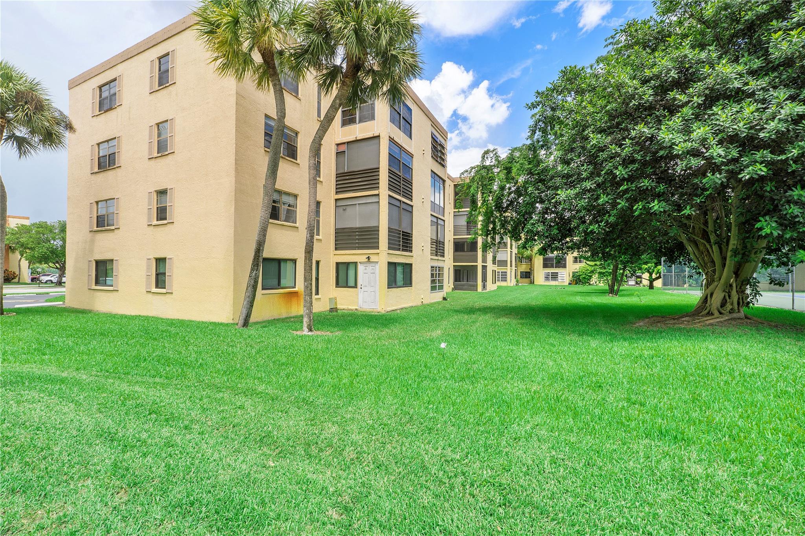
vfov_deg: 77.3
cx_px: 402
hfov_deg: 100.4
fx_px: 335
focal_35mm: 15
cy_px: 268
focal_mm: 10
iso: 100
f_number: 11
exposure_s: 1/80
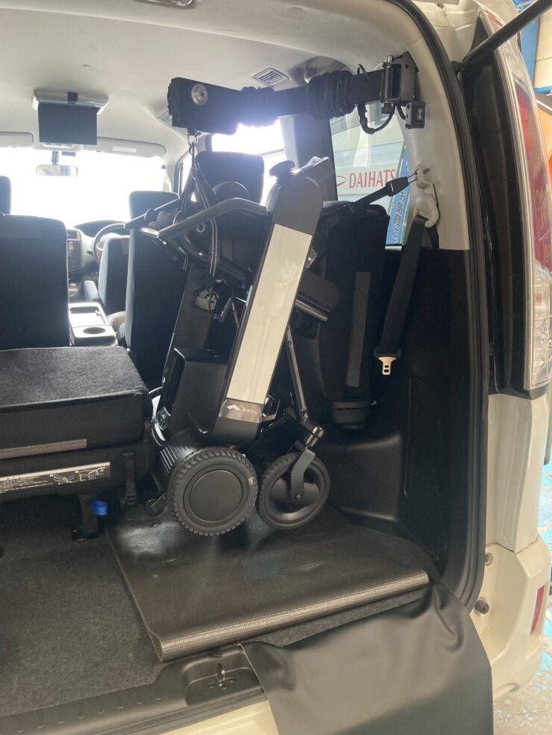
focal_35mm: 29
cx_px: 269
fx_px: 616
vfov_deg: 61.7
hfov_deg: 48.2
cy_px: 363
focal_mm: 3.99
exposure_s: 1/60
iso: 200
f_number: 1.8
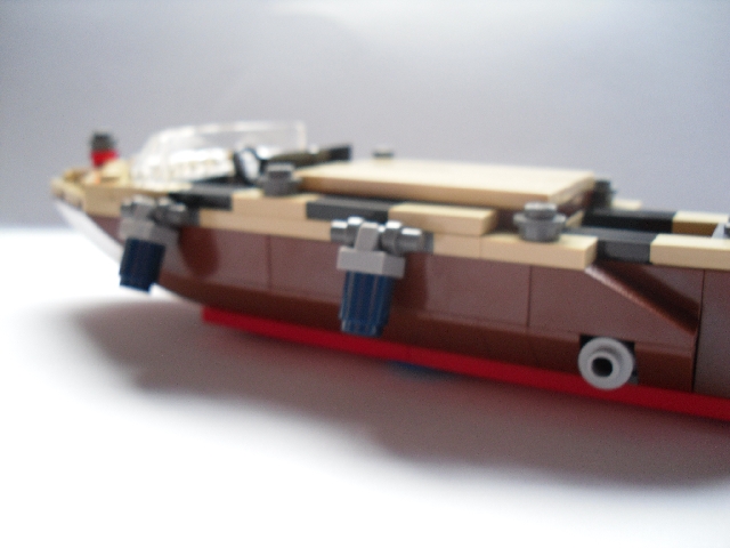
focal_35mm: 35
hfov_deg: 52.6
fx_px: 738
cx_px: 365
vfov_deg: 40.7
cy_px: 274
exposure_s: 1/22
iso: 200
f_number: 3
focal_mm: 6.3
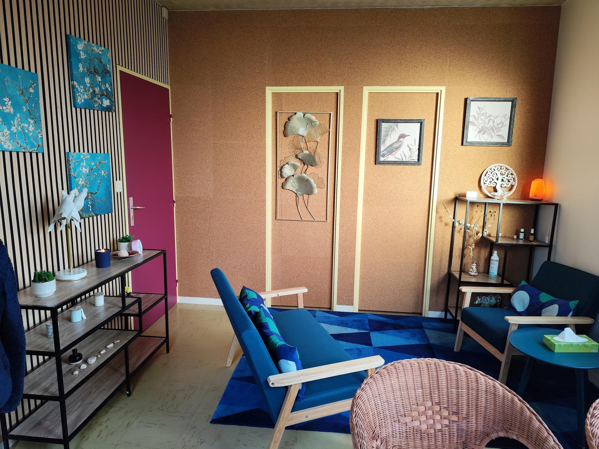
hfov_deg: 73.9
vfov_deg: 58.9
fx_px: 398
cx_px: 300
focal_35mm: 23
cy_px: 224
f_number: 1.65
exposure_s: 1/100
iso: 125
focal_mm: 6.19
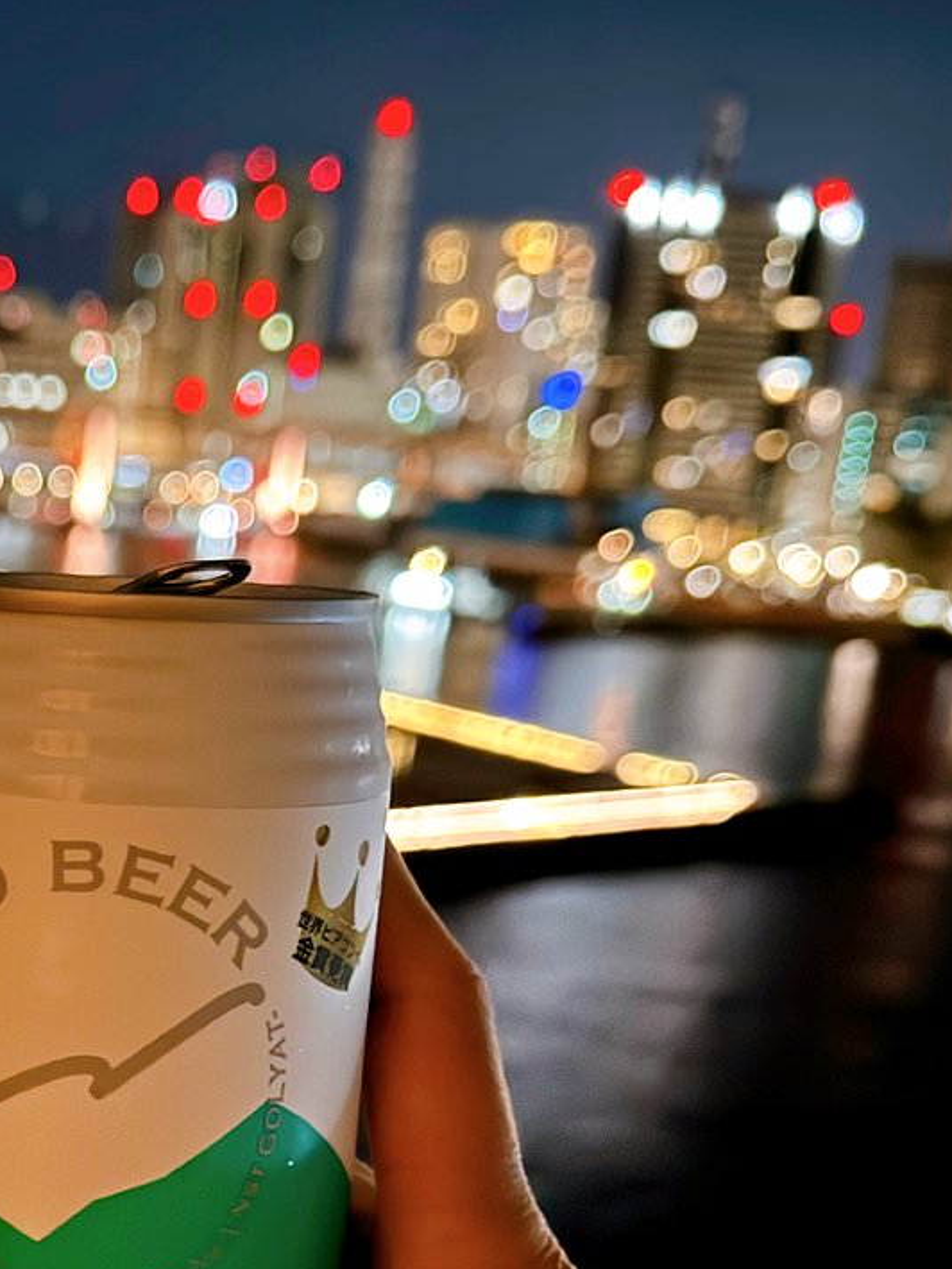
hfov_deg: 26.4
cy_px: 1027
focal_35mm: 52
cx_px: -16
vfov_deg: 35.5
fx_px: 1906
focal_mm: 6.76
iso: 1250
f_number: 1.78
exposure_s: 1/5
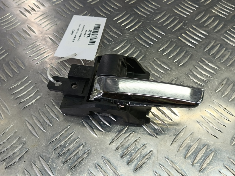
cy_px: 88
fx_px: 156
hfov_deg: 73.9
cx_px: 118
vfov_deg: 58.9
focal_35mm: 23
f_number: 1.6
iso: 85
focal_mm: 4.11
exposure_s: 1/50
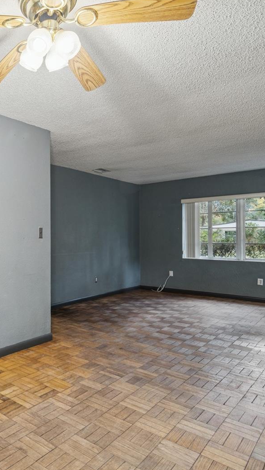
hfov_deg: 39.5
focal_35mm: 24
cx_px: -23
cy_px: 234
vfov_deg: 76.3
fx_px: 300
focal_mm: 10
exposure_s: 1/1.67
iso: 200
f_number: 8
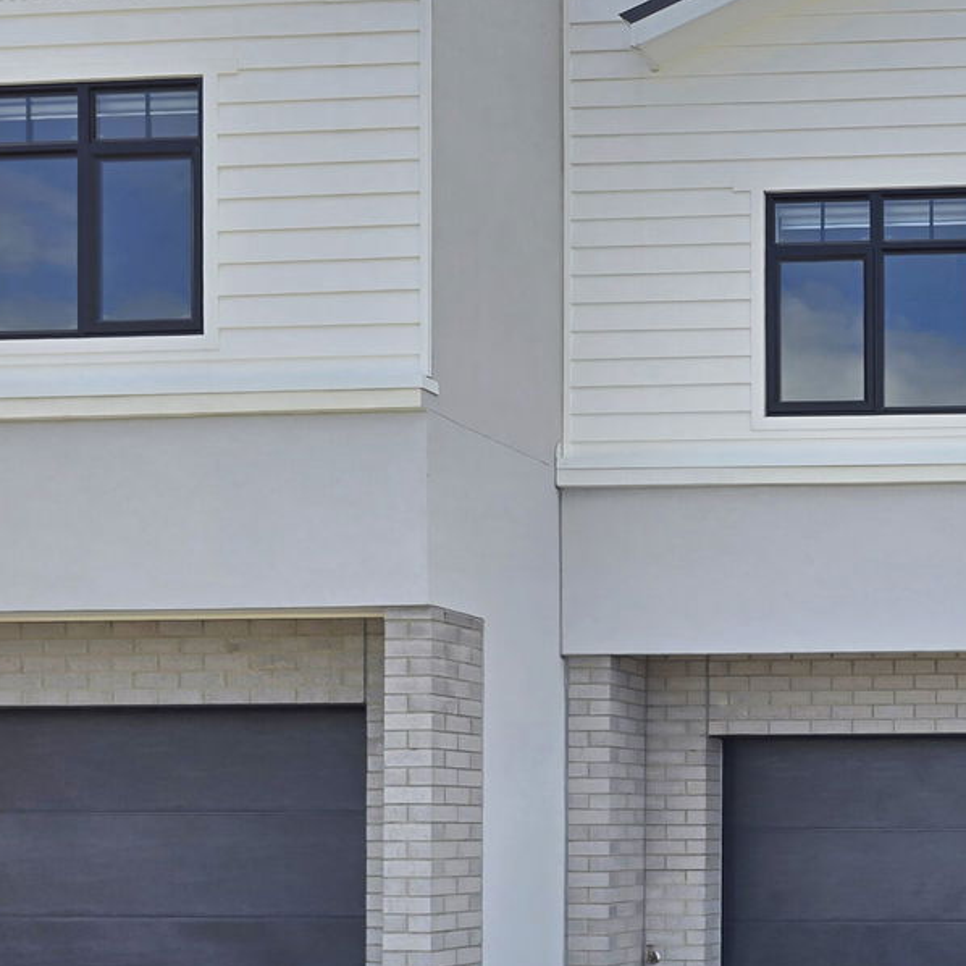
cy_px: 631
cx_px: 1186
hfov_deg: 28.6
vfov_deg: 33.2
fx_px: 1610
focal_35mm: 51
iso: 12
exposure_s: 1/1376
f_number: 1.7
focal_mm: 6.3
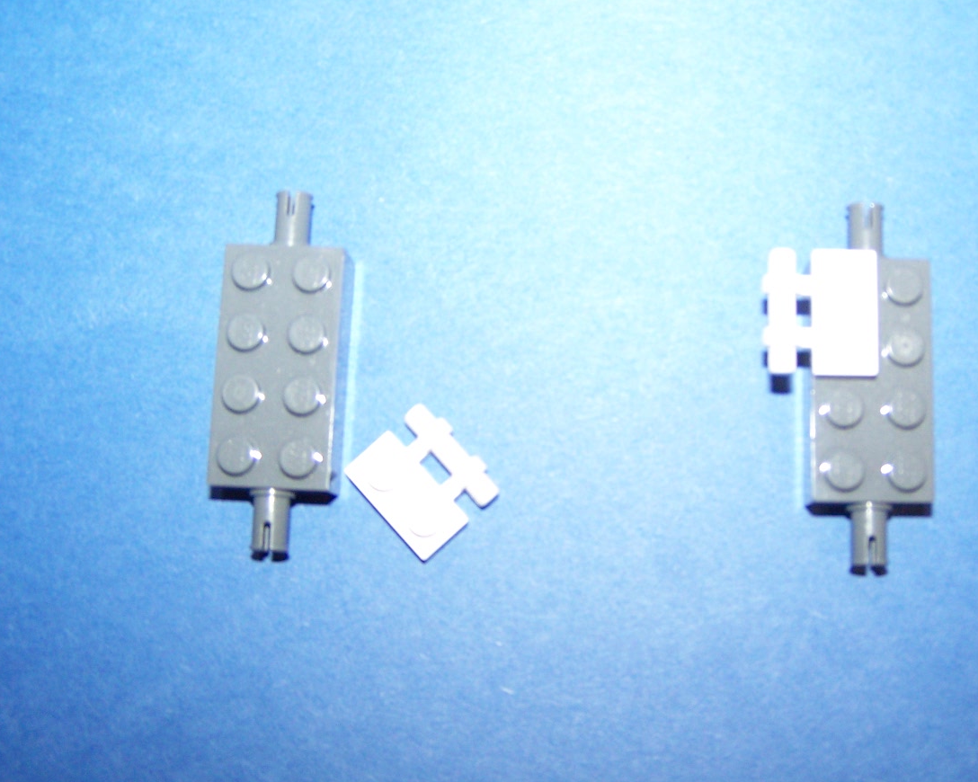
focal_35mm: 51
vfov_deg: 29.7
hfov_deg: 36.4
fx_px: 1476
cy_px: 388
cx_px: 634
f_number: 2.8
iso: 160
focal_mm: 6.3
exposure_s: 1/60
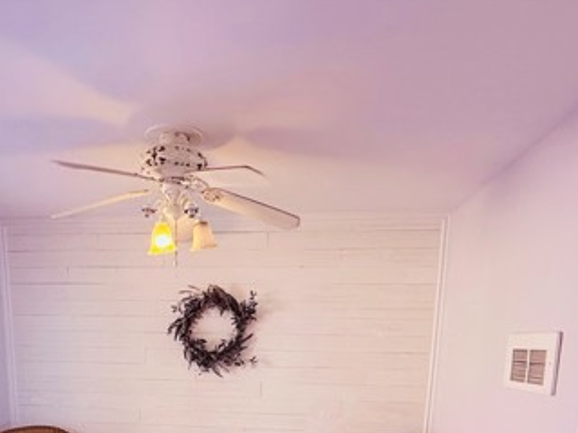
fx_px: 468
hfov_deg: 62.9
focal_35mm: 28
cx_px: 231
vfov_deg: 43.4
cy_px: 422
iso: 160
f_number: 2.2
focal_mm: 2.22
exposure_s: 1/120
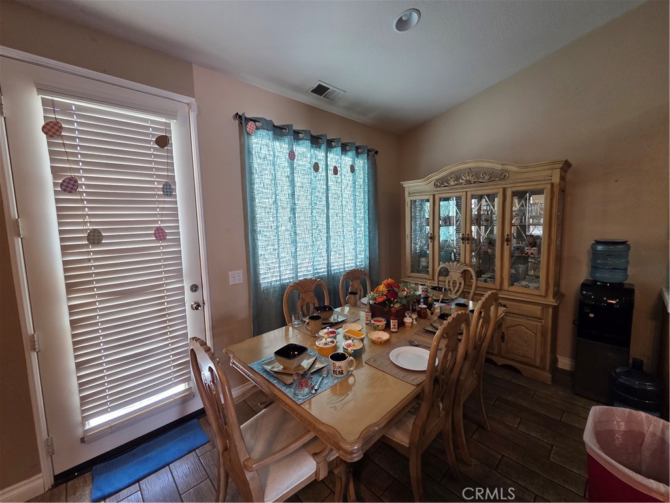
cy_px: 252
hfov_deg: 106.2
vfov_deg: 89.9
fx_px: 252
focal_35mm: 13
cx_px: 335
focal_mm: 2.2
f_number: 2.2
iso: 160
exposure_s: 1/60
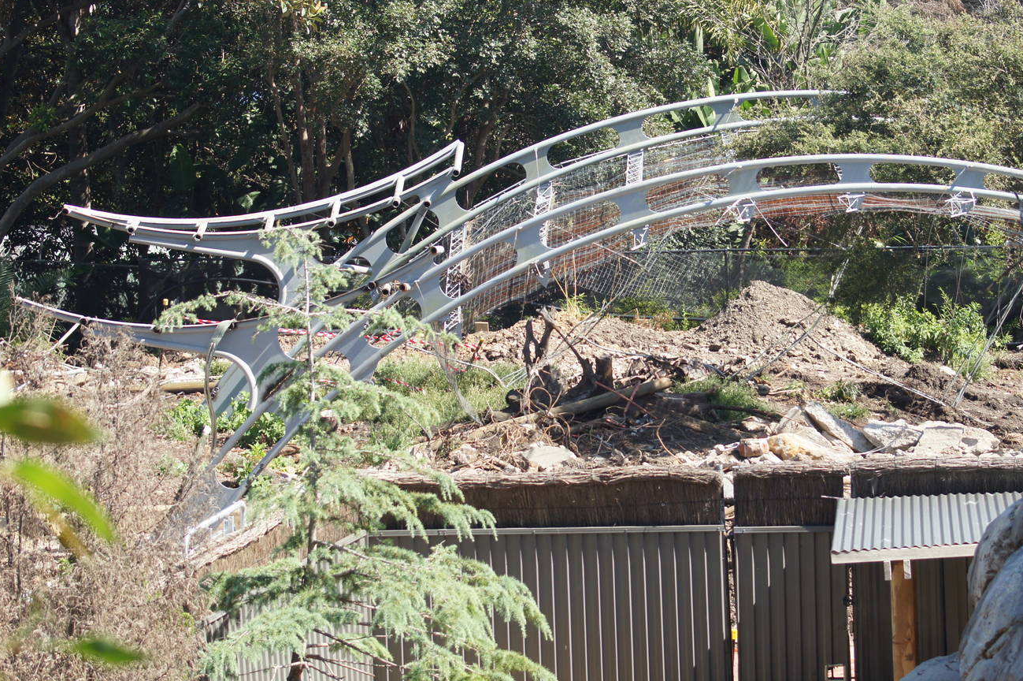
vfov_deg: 9.9
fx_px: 3936
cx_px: 536
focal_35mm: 139
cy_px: 294
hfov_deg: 14.8
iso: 200
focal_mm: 75
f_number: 6.3
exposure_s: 1/250
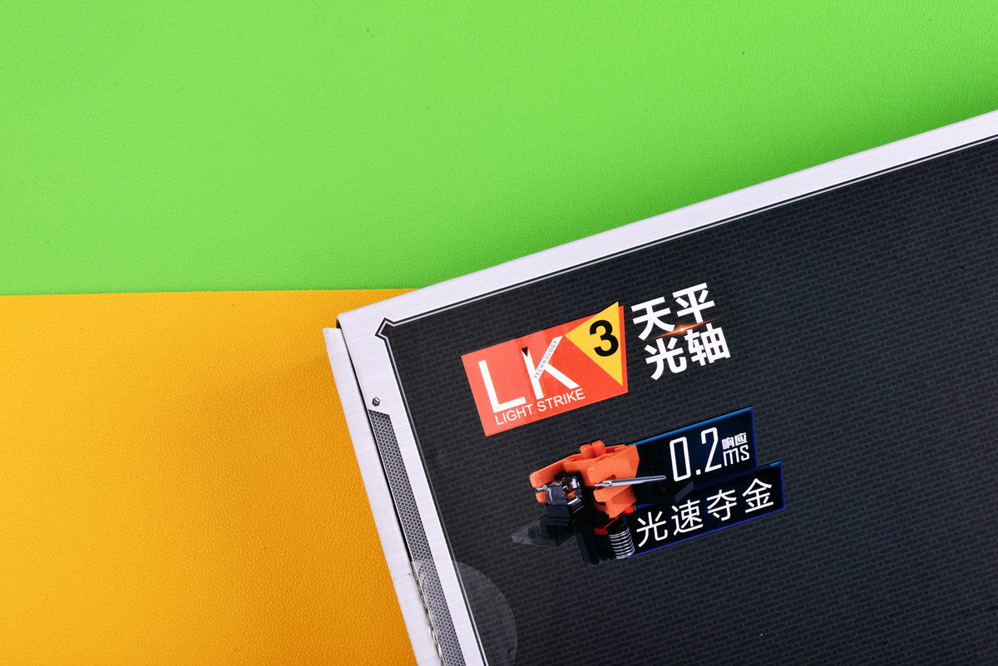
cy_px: 333
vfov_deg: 13.1
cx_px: 499
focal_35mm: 105
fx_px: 2912
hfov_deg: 19.4
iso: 160
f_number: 22
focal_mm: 105
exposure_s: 1/100
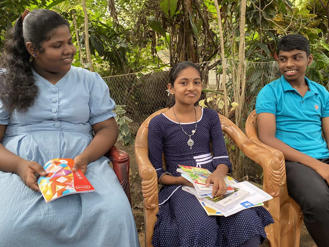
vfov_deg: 44.1
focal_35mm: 32
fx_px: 304
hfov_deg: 56.7
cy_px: 111
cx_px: 181
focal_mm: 4.25
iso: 64
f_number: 1.8
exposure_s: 1/121
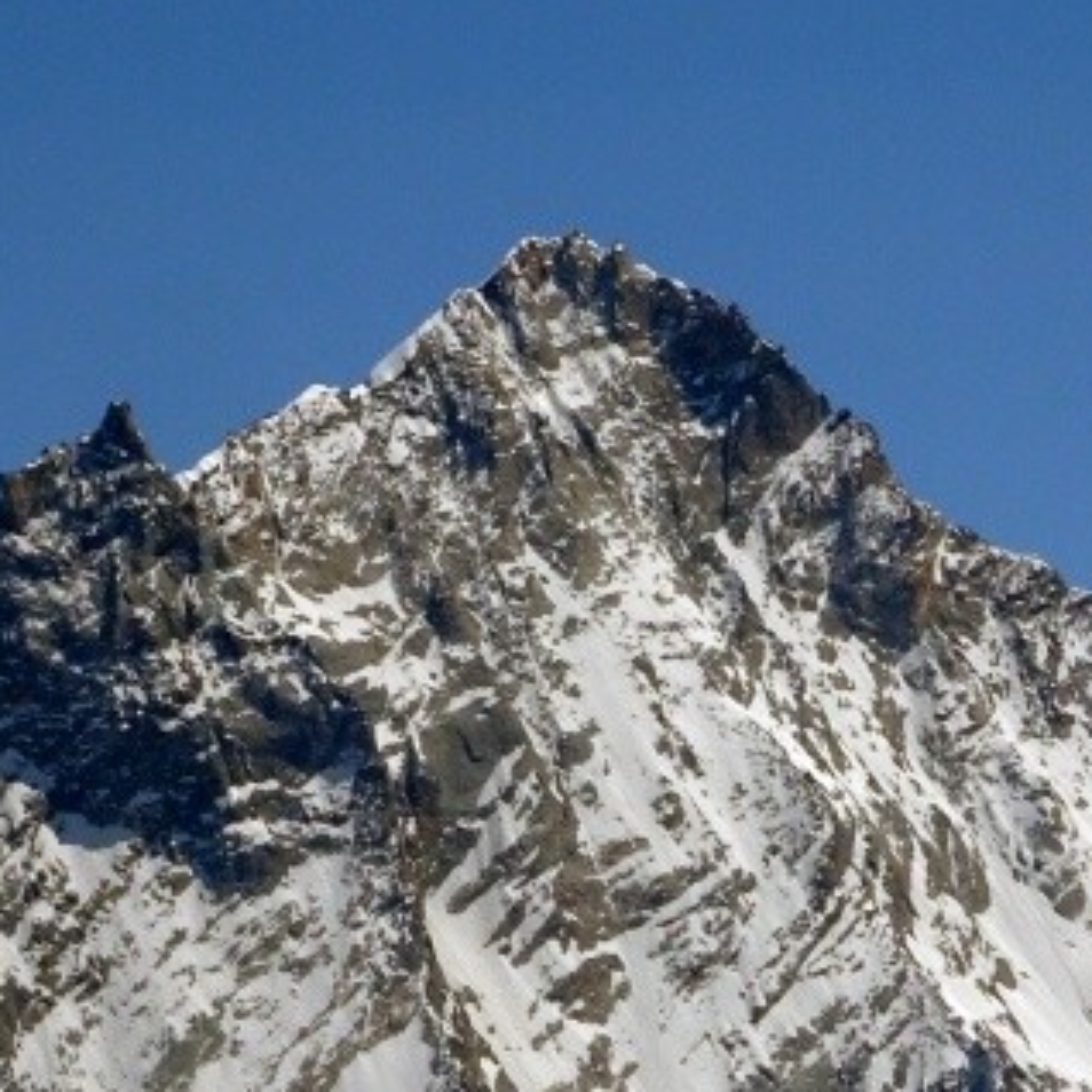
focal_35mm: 604
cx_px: 810
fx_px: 21557
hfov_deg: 2.9
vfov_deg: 2.9
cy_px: 735
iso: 80
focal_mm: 36.24
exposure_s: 1/1000
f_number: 6.3
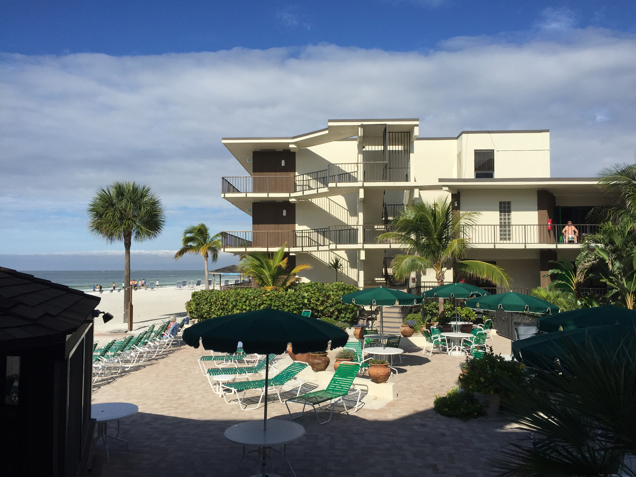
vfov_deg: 48.2
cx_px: 318
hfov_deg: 61.7
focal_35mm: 29
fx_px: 533
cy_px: 238
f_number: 2.2
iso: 32
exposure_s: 1/3968
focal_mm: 4.15
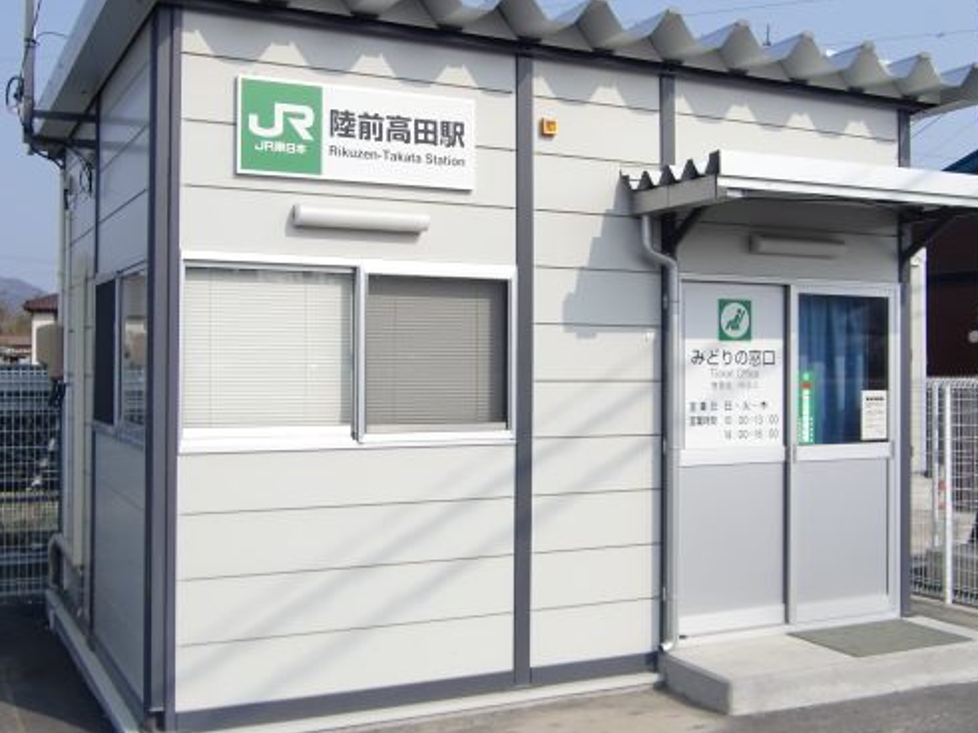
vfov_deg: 33.6
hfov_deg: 43.8
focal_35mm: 43
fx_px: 1215
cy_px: 349
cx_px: 526
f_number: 7.2
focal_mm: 5.8
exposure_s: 1/200
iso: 64
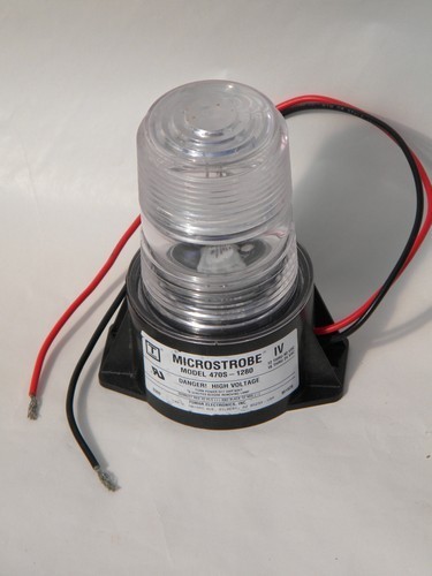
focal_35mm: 148
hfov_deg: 10.0
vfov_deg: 13.3
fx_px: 2463
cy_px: 288
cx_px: 216
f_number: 10
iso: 80
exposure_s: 1/290
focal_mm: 26.8
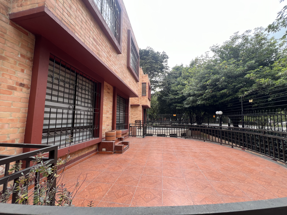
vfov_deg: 89.9
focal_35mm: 13
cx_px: 144
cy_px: 108
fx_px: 108
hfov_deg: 106.2
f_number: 1.8
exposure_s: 1/99
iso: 40
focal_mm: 1.57
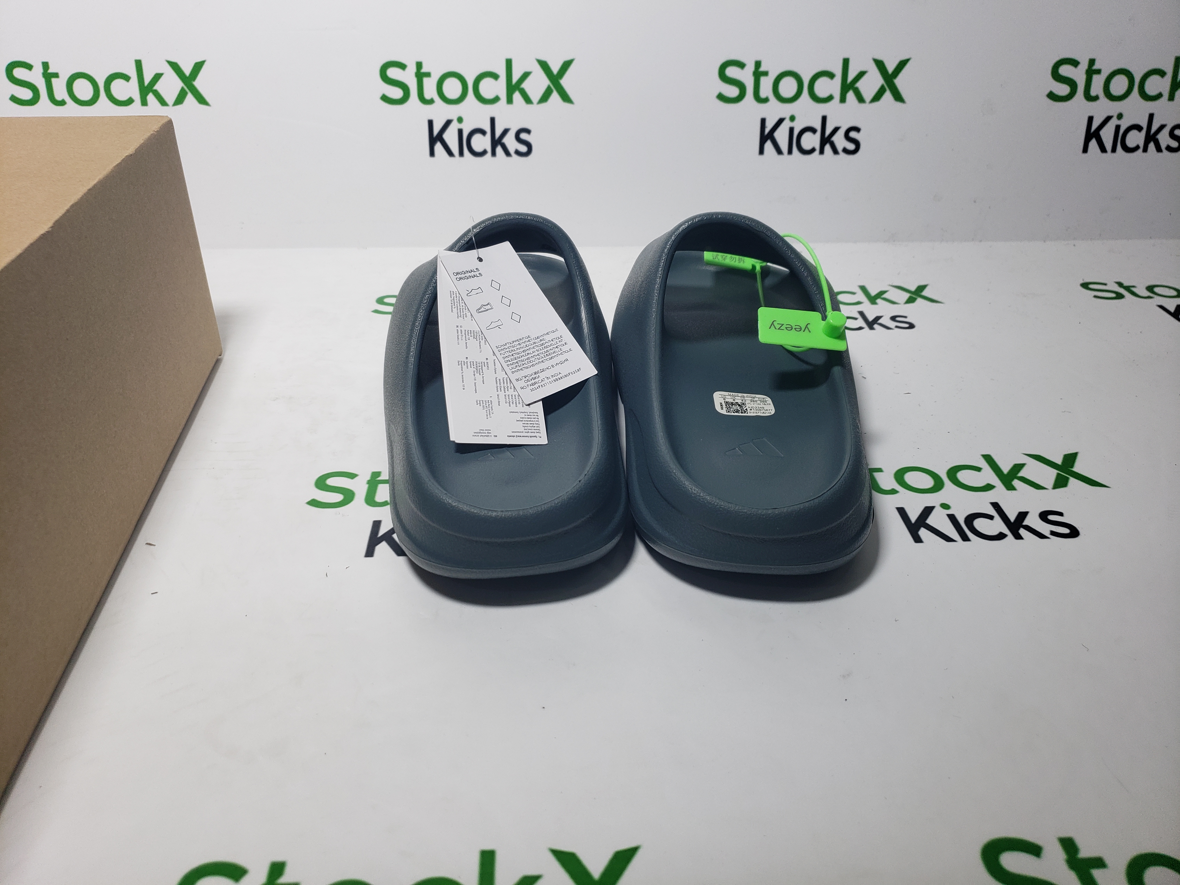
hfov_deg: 67.3
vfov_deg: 53.1
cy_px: 442
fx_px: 886
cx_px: 590
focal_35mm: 26
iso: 50
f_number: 1.5
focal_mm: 4.3
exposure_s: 1/453
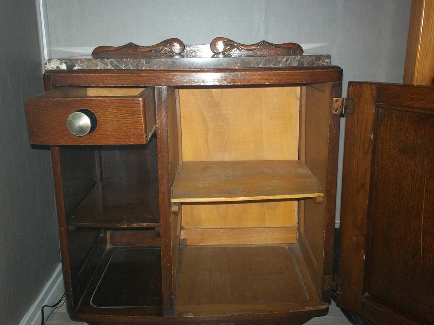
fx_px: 476
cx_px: 217
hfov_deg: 49.0
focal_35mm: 38
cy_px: 162
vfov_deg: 37.7
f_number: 4.5
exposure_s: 1/30
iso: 160
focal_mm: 6.3
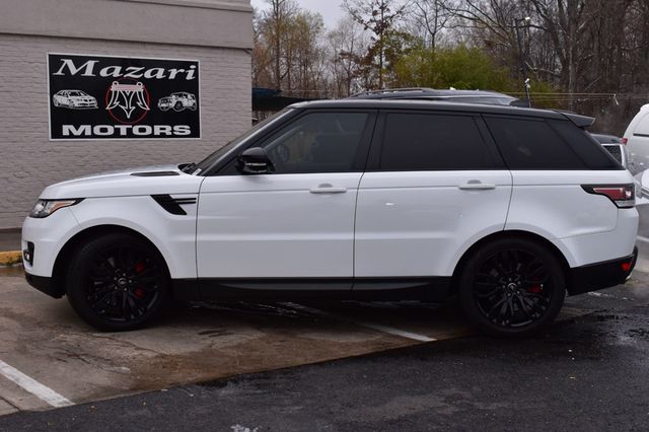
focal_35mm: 51
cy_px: 216
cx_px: 324
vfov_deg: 26.5
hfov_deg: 38.9
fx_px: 919
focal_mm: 34
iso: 400
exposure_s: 1/250
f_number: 10
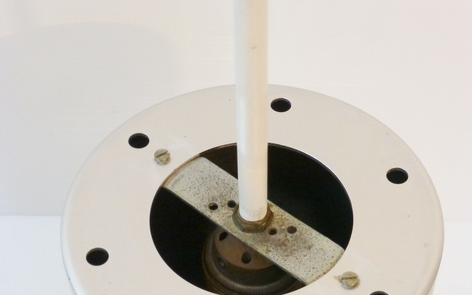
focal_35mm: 77
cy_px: 303
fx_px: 990
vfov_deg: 16.5
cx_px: 237
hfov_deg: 26.8
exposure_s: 1/60
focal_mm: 9.7
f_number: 4.6
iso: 400
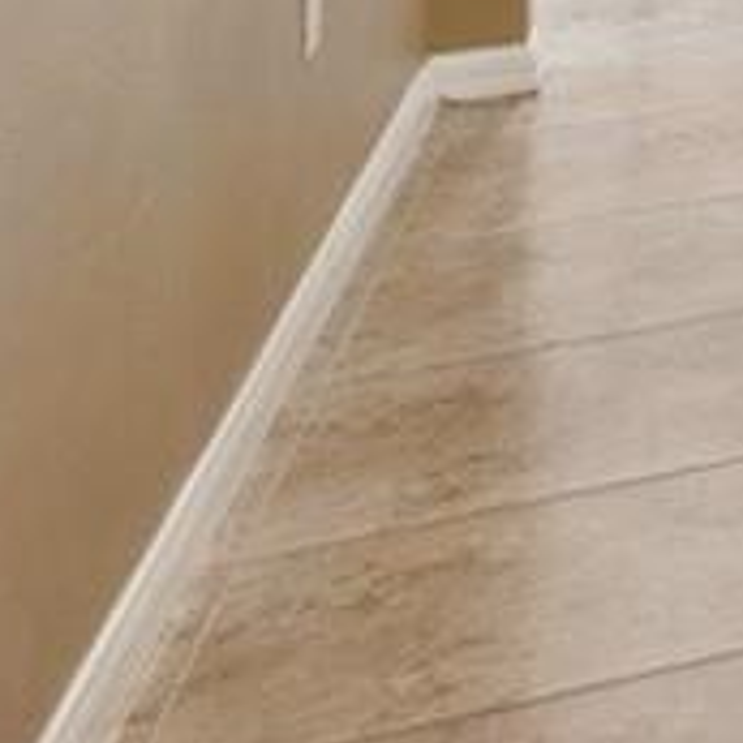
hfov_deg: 8.0
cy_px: -846
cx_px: 3045
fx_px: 2671
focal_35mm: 110
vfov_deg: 13.2
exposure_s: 1/2.5
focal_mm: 14
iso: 100
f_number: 8
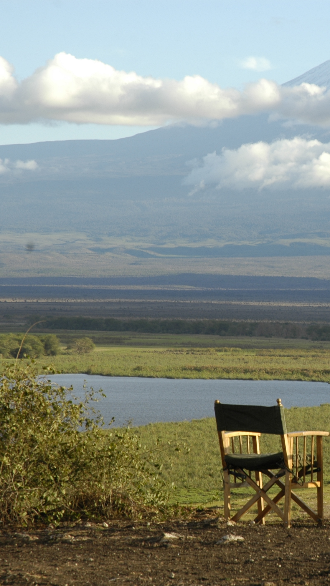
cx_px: 380
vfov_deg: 13.0
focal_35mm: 166
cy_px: 294
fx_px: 2582
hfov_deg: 7.3
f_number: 9
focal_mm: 70
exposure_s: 1/125
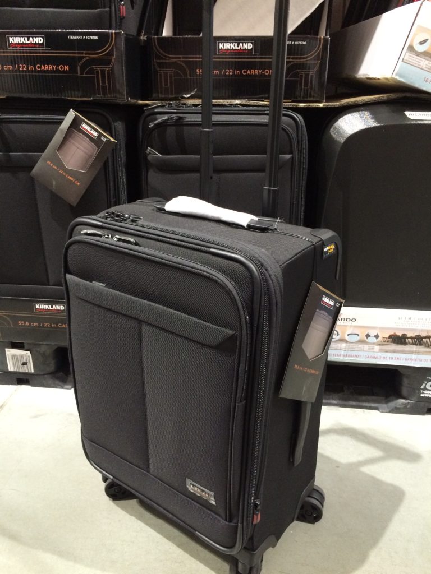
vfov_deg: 61.7
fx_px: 481
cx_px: 216
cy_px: 287
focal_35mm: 29
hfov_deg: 48.2
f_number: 2.2
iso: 320
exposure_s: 1/17
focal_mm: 4.15
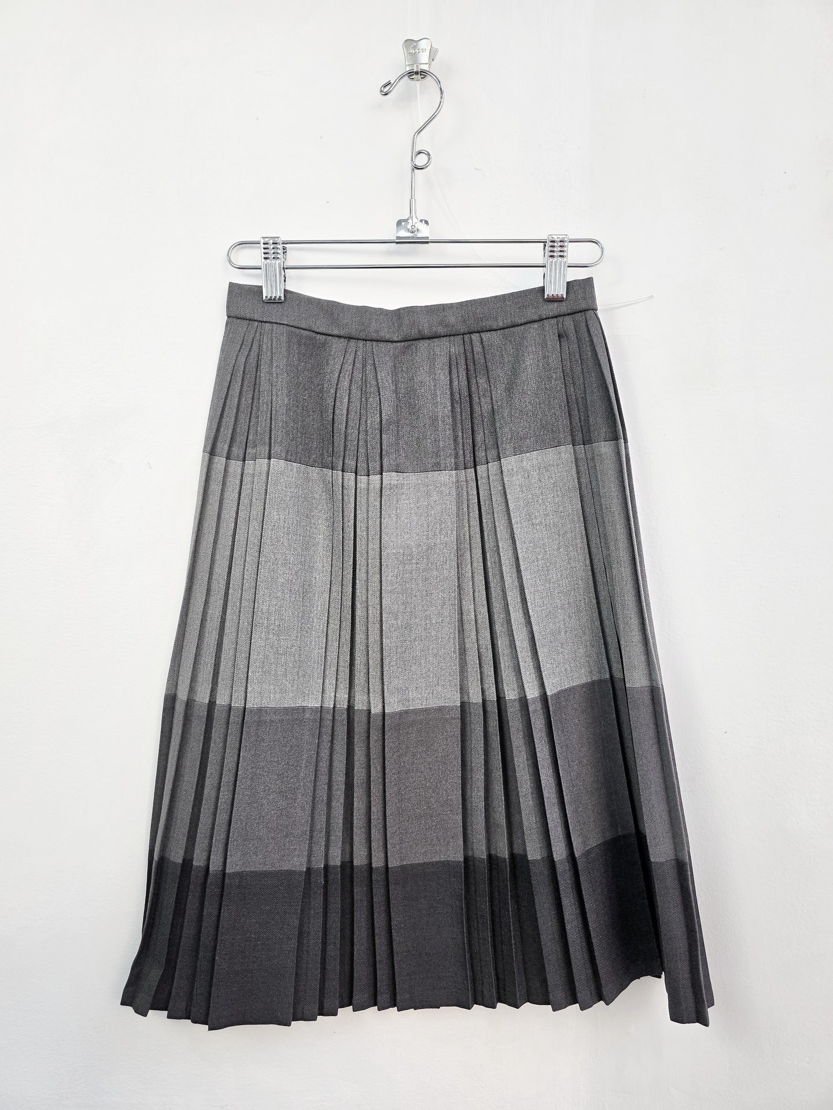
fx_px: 738
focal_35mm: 23
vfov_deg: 73.9
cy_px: 555
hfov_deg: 58.9
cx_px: 416
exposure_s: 1/120
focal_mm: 6.3
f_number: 1.7
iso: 160
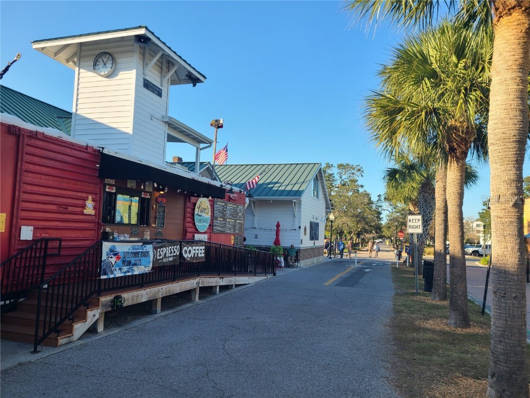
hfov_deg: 67.3
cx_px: 265
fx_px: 398
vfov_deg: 53.1
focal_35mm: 26
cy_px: 199
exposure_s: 1/864
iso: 40
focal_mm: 5.4
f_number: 1.8
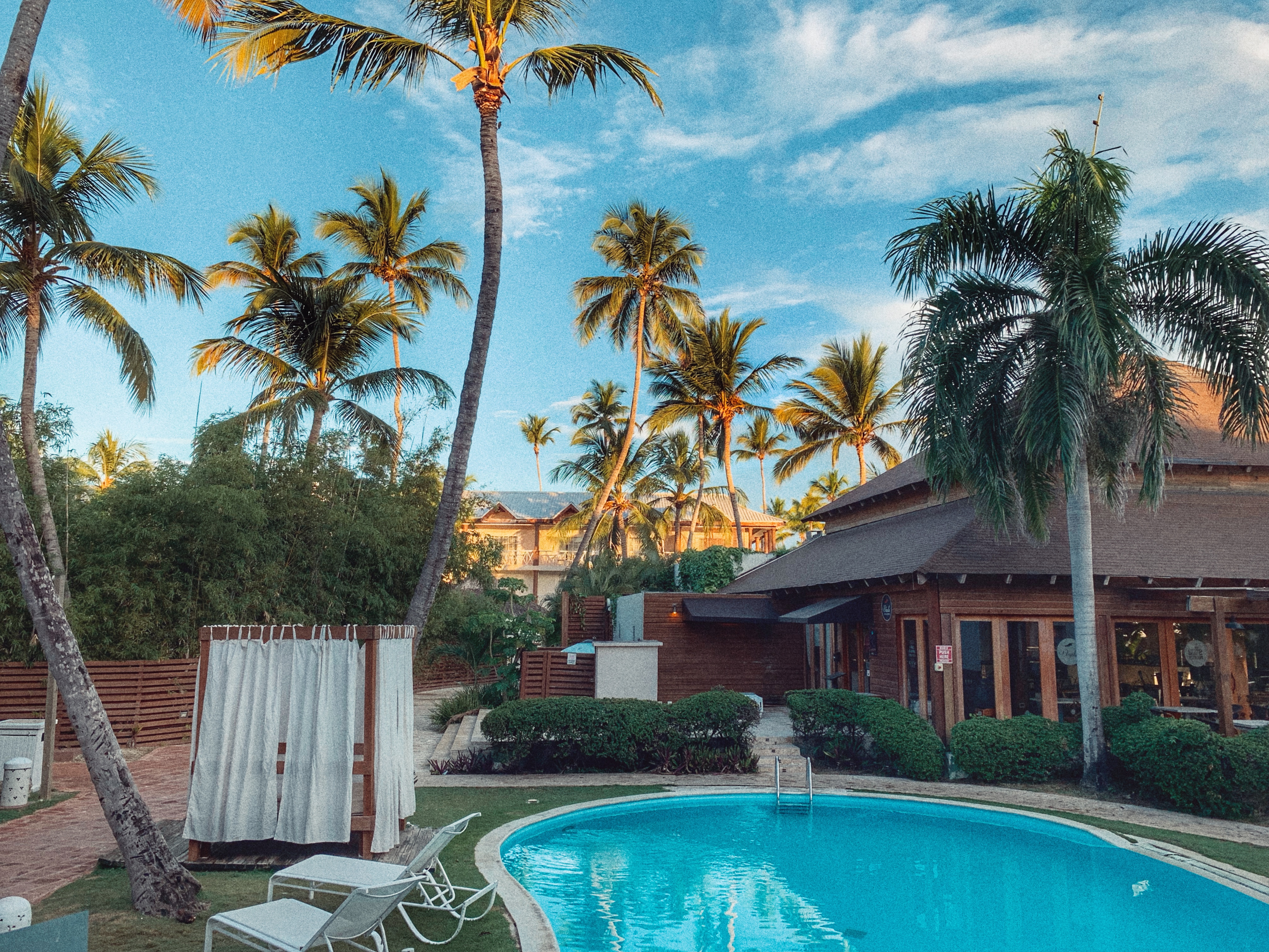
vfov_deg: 53.1
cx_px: 634
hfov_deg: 67.3
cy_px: 476
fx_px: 953
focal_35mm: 26
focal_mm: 4.25
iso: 25
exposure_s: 1/448
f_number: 1.8
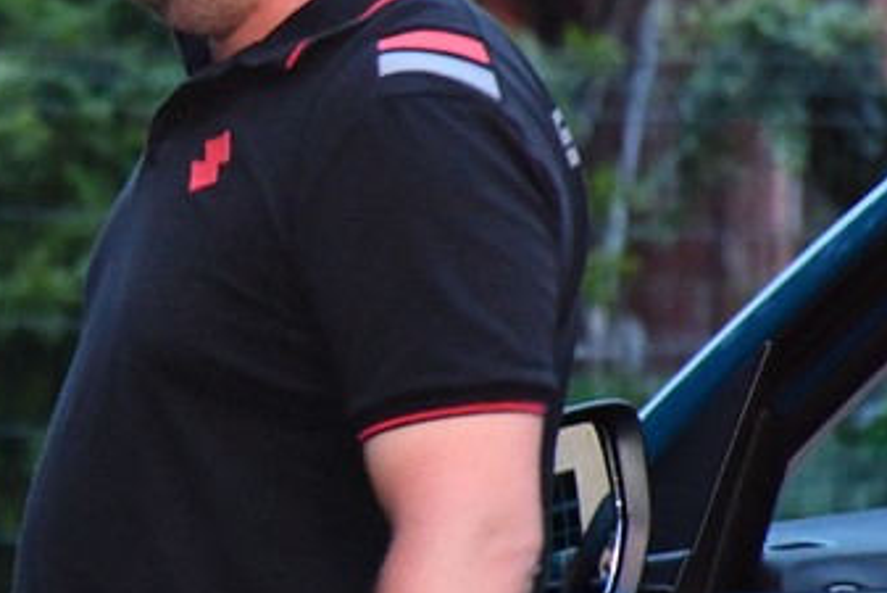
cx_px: -121
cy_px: 196
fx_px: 15726
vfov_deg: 2.2
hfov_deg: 3.2
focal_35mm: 638
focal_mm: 140
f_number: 5.6
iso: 6400
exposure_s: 1/60
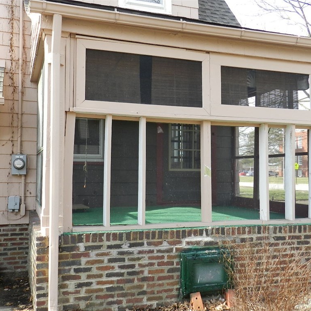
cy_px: 156
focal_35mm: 38
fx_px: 386
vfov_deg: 43.9
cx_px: 161
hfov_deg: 43.9
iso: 160
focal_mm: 5.6
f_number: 3.7
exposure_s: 1/200
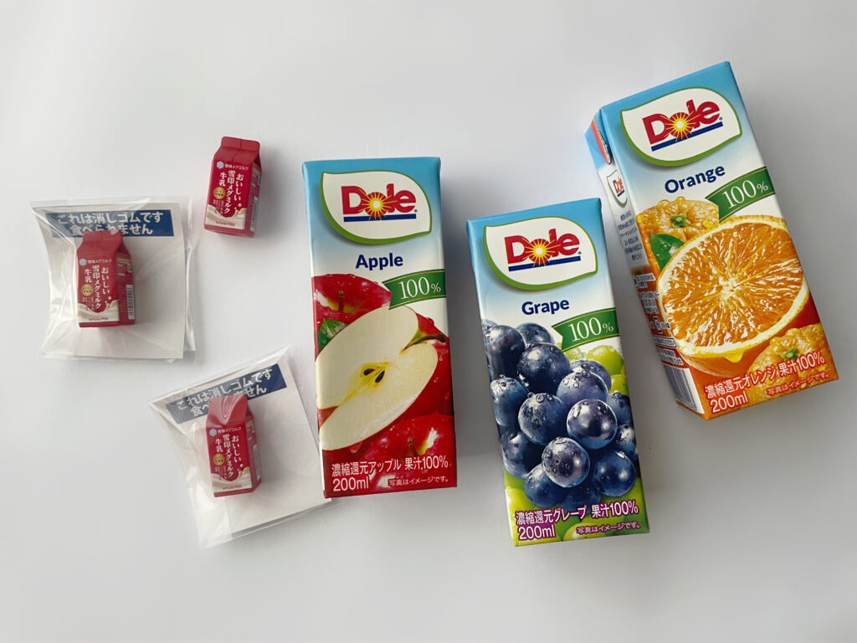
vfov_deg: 53.1
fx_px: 644
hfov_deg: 67.3
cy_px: 322
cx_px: 428
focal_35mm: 26
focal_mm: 4.2
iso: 125
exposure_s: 1/90
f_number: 1.6
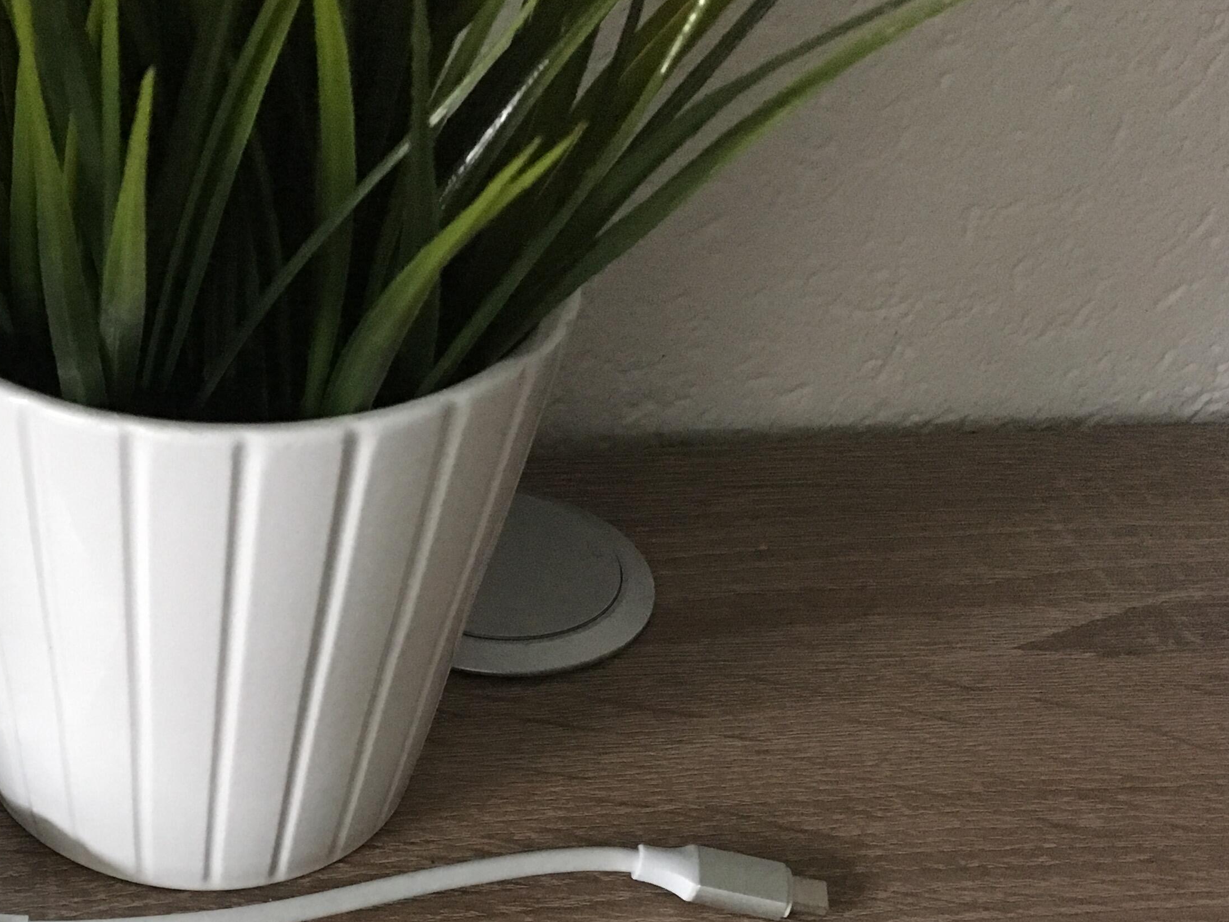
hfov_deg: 34.4
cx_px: 153
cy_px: 831
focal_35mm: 53
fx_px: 1882
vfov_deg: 26.6
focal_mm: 4.15
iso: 320
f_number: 2.2
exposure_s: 1/17
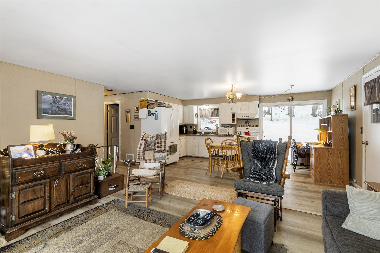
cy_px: 126
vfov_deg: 77.3
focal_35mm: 15
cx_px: 190
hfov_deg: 100.4
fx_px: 158
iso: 64
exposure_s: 1/1.67
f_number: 11
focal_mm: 10
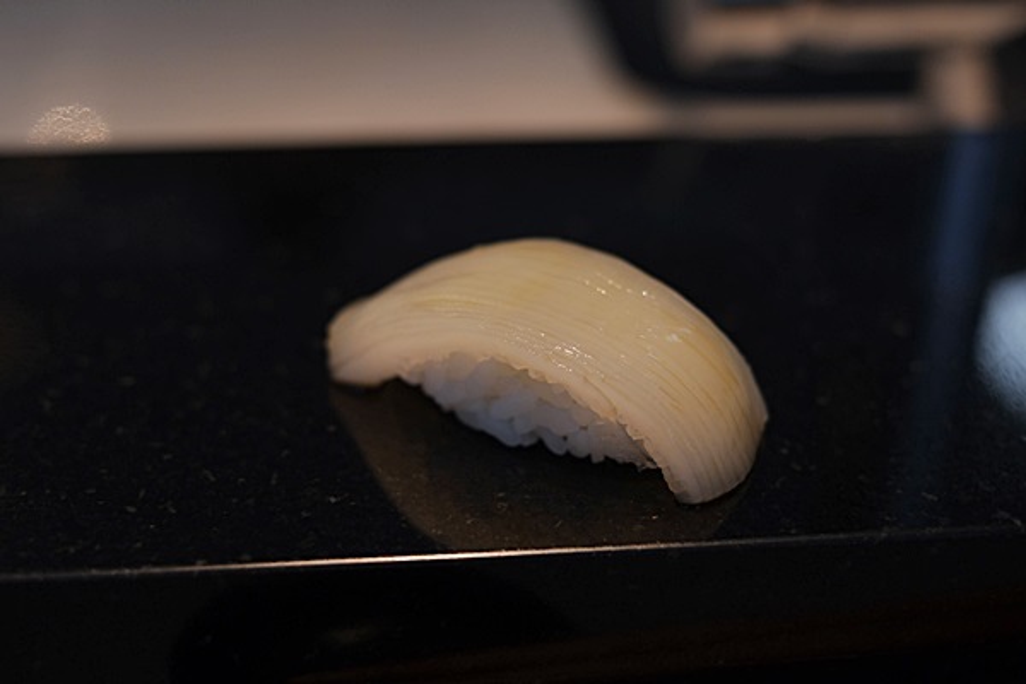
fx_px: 1510
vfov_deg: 25.5
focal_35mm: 53
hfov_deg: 37.5
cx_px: 513
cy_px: 342
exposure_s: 1/210
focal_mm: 35
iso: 640
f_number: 2.8
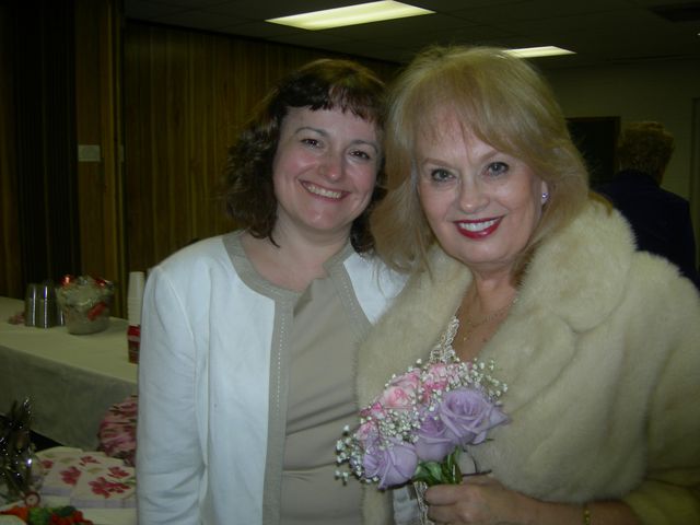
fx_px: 768
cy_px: 262
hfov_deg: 49.0
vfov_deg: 37.7
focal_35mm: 38
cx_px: 350
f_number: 2.8
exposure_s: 1/60.1
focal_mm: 8
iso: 64
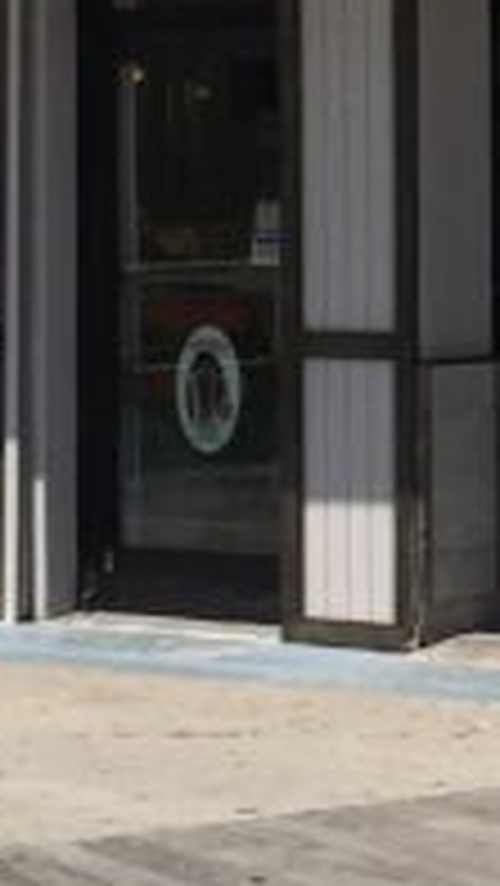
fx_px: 3860
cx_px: 1086
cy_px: -202
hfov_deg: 7.1
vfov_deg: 12.8
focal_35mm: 164
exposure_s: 1/3597
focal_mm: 4.15
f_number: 2.2
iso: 32
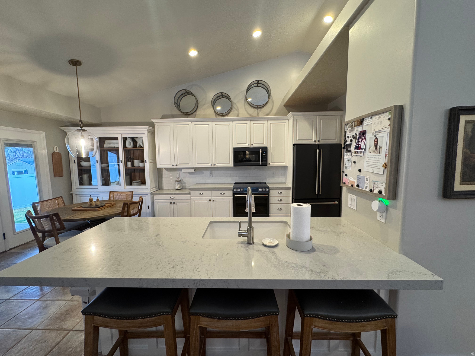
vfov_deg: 85.7
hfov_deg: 102.1
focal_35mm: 14
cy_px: 178
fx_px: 192
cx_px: 238
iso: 200
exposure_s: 1/60
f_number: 2.2
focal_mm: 2.22
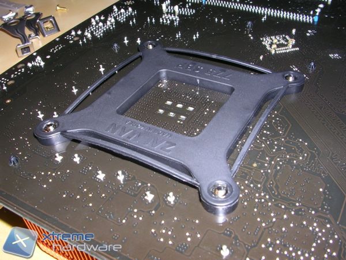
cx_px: 173
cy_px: 130
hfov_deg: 49.0
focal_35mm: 38
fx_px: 380
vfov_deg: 37.7
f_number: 5.6
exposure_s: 1/60.1
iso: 50
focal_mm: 5.8
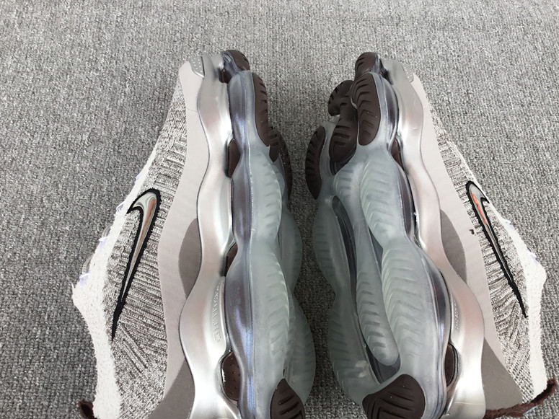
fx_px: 581
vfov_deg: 39.6
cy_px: 238
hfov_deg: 51.3
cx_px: 301
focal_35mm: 36
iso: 25
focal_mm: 3.3
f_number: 2.4
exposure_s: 1/265
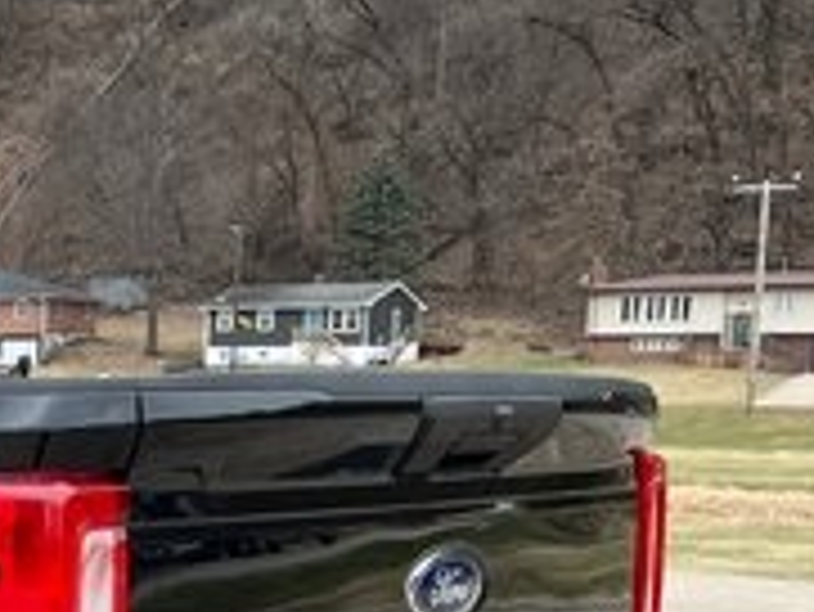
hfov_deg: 18.3
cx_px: -490
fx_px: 2165
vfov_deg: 15.7
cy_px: 670
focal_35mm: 92
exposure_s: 1/696
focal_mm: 5.1
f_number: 1.6
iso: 50
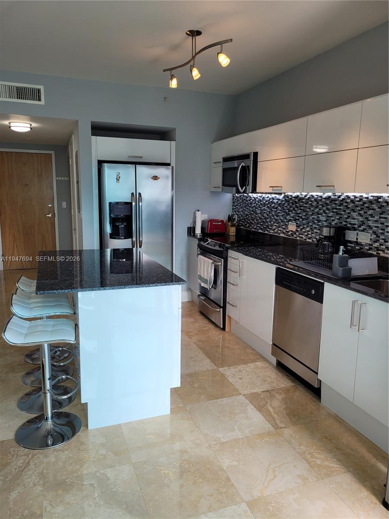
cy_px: 260
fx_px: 390
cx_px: 194
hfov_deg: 53.1
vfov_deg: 67.3
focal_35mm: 26
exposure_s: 1/172
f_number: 1.8
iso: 40
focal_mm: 5.4
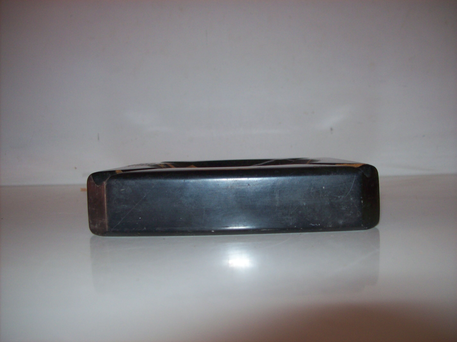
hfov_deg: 51.4
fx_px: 475
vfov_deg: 39.6
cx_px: 228
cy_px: 171
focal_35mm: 36
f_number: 2.7
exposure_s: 1/64
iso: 80
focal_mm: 6
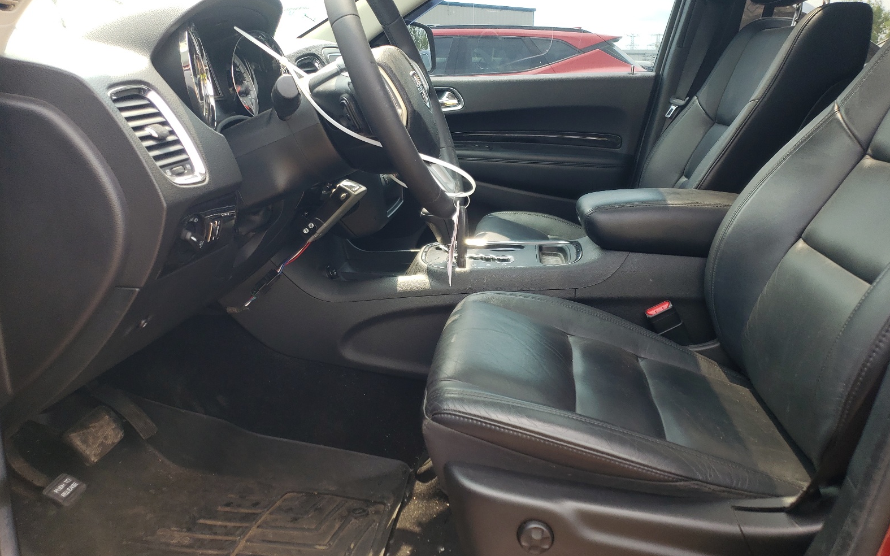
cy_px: 247
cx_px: 449
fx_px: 679
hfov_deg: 66.5
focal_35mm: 28
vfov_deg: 44.5
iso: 50
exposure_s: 1/323
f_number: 1.5
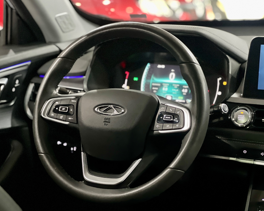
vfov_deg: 18.9
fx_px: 633
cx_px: 124
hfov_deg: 23.6
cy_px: 105
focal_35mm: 81
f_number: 2.8
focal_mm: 9
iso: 1000
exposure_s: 1/15
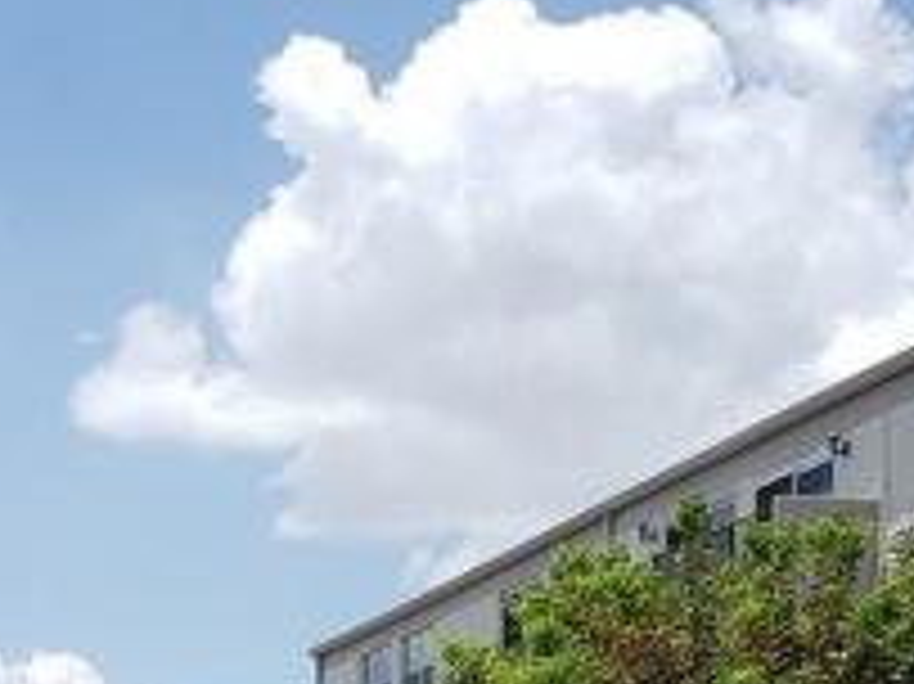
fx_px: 3246
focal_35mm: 123
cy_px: 1044
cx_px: 356
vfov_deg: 11.5
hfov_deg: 16.0
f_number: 2.4
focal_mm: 4.3
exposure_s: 1/1582
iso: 50
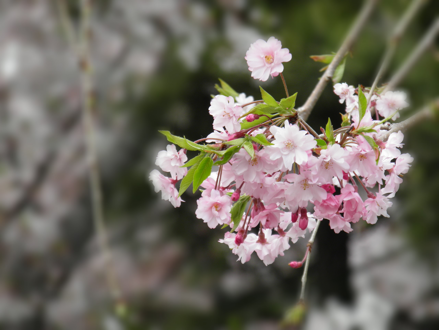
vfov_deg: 6.5
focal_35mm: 228
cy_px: 165
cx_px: 220
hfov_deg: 8.7
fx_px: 2891
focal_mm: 41.1
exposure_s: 1/80
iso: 80
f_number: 4.2
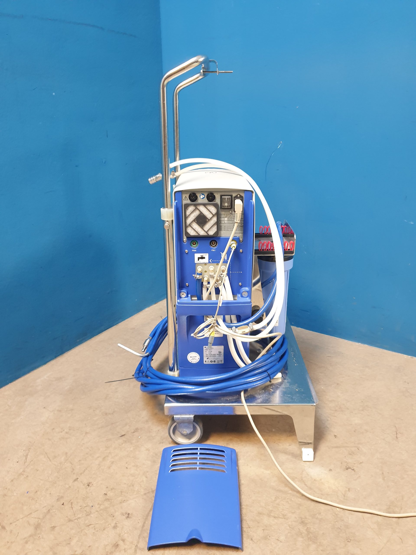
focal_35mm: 26
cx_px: 208
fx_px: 417
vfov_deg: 67.3
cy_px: 278
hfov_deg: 53.1
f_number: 1.5
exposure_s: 1/50
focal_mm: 4.3
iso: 320
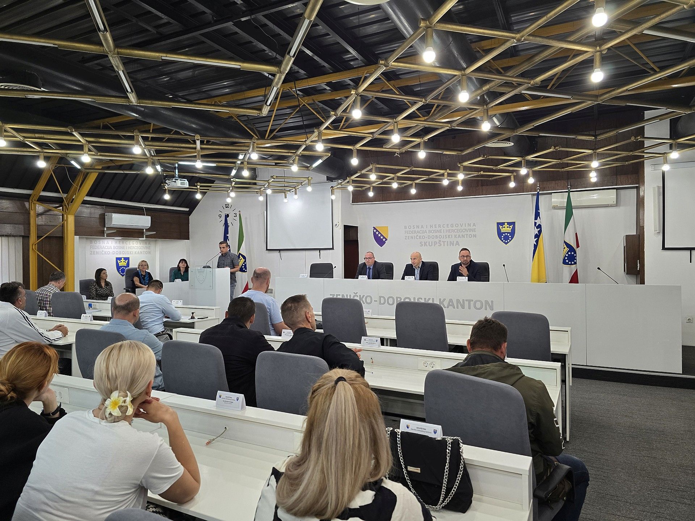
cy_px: 260
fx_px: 462
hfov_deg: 73.9
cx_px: 348
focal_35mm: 23
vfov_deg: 58.9
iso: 160
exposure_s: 1/100
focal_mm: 6.3
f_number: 1.7
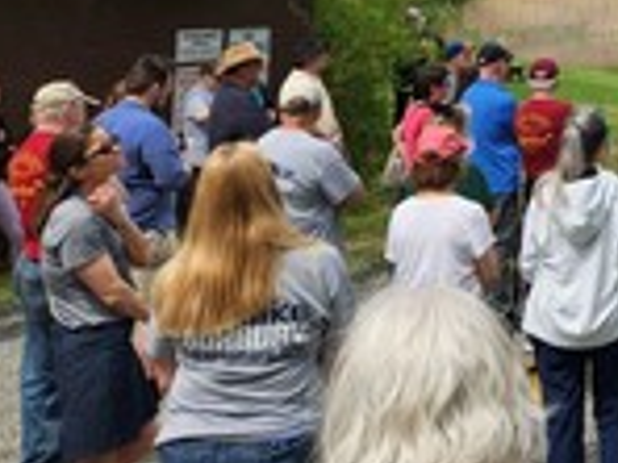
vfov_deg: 21.3
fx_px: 1107
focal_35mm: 62
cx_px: 789
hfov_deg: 26.7
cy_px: -150
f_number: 1.8
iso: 20
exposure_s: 1/1814
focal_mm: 5.4
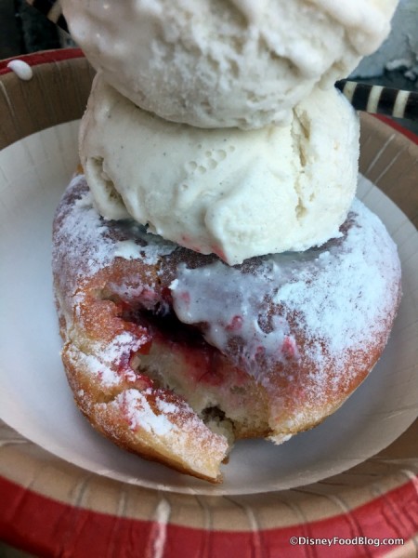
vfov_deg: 61.7
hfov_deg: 48.2
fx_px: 467
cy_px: 279
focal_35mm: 29
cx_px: 209
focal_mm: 4.15
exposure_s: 1/40
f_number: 2.2
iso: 25
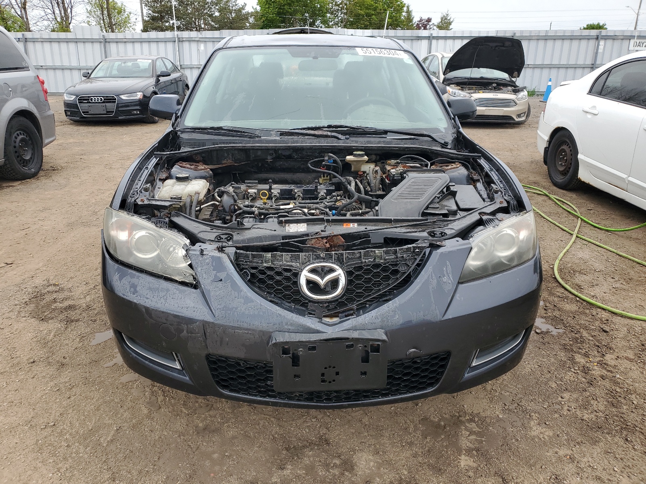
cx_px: 323
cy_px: 242
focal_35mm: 26
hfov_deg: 67.3
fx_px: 485
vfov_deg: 53.1
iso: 50
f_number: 1.5
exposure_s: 1/909
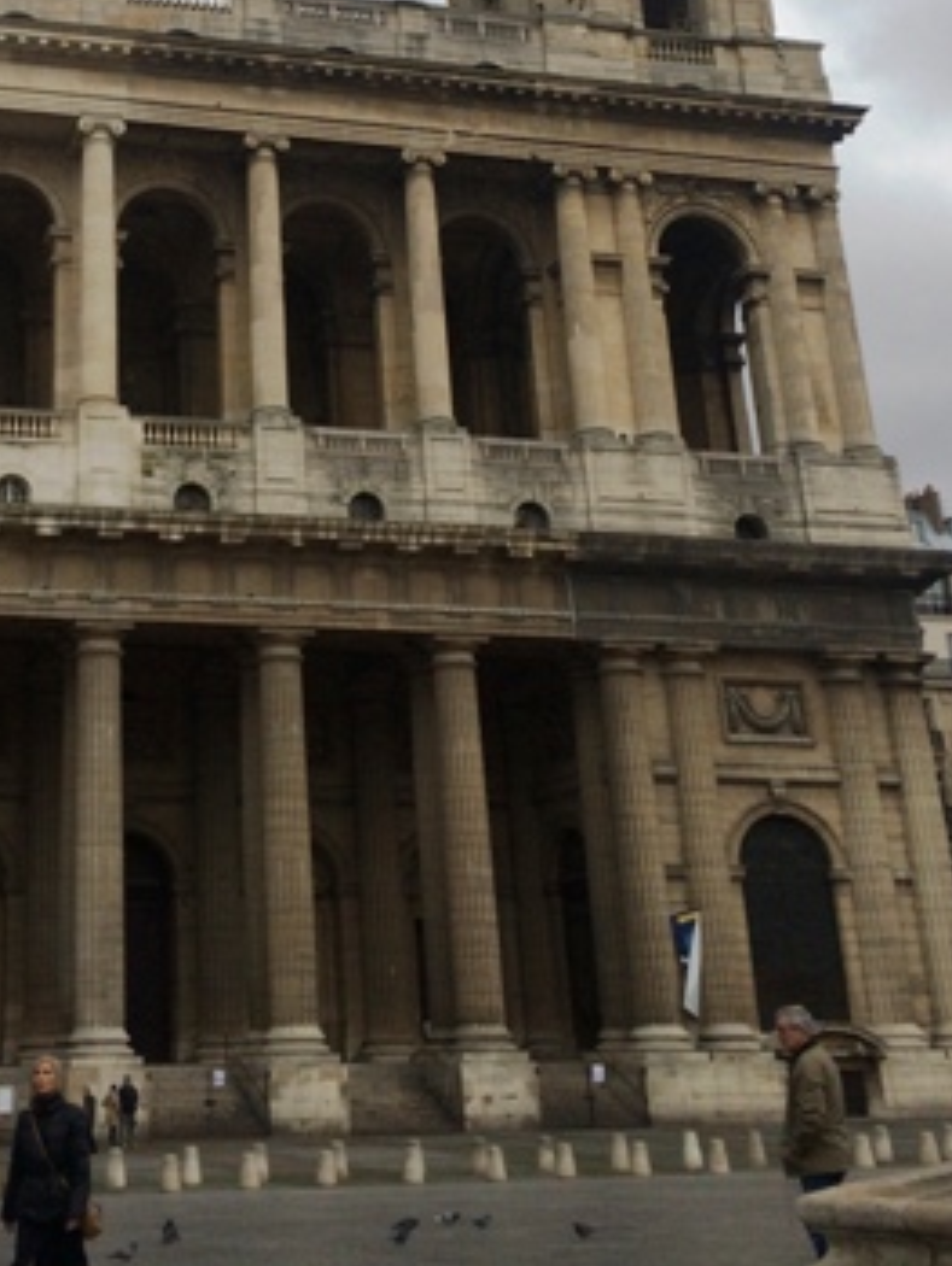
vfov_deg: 34.9
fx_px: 1941
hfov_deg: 26.9
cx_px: 156
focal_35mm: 53
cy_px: 228
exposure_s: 1/494
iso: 32
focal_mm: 4.15
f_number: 2.2
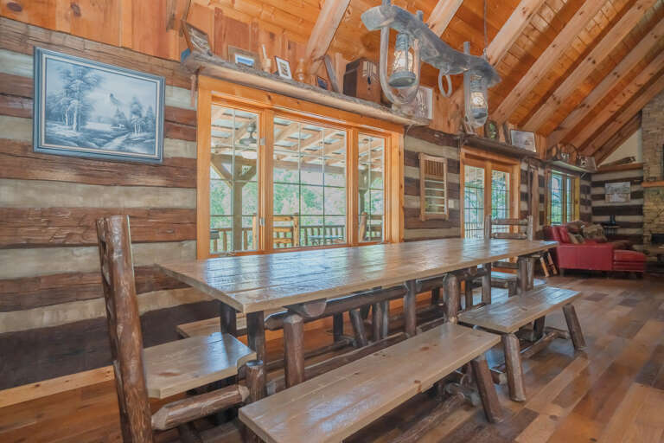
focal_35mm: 17
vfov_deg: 70.4
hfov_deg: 93.3
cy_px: 222
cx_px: 332
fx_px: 314
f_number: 5.6
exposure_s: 1/100
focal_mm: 17
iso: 1250
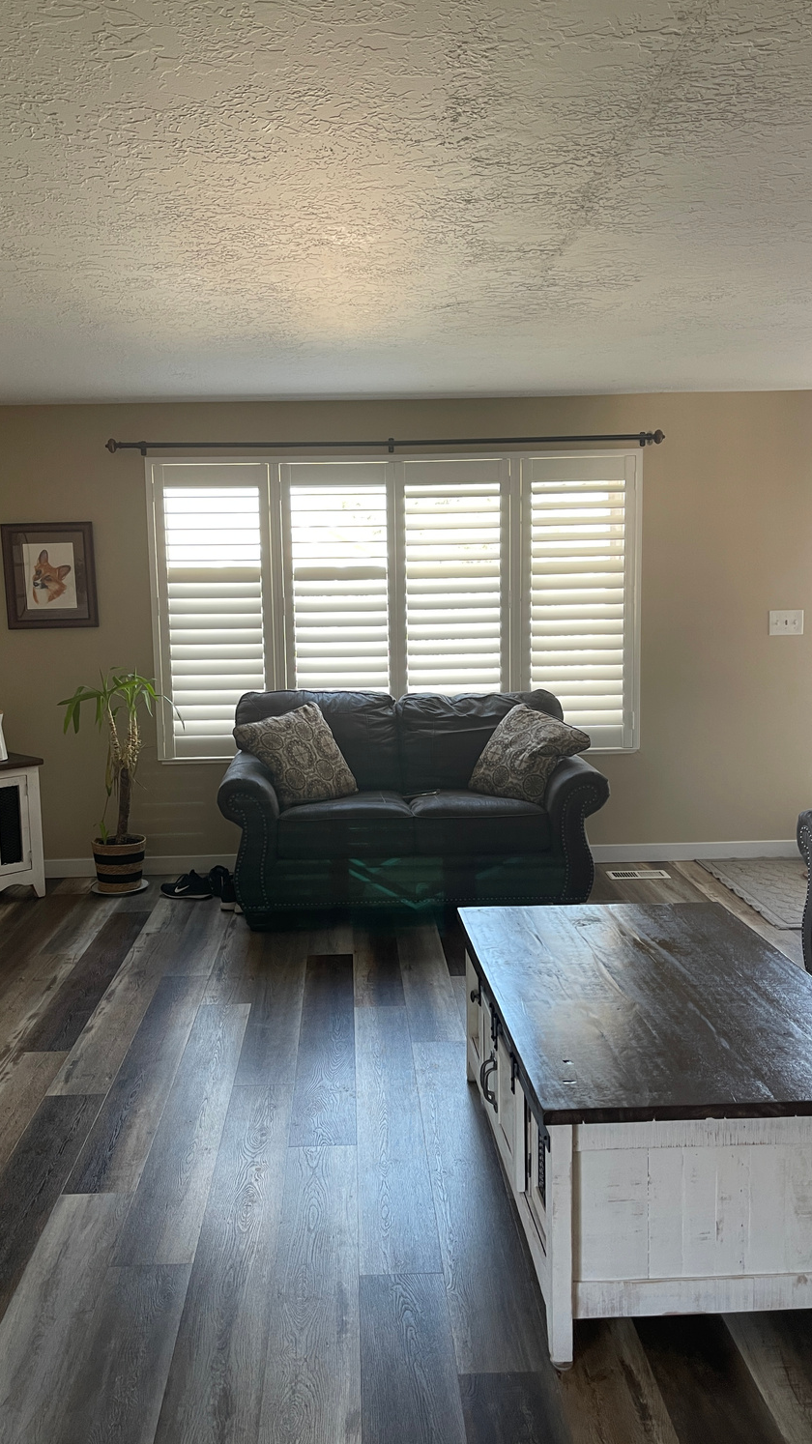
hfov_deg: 41.4
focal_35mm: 28
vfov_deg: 67.9
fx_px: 1072
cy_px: 717
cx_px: 365
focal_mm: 5.1
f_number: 1.6
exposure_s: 1/60
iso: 100
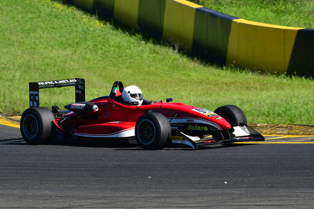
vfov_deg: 3.5
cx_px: 157
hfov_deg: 5.3
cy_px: 104
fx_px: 3403
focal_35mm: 390
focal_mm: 260
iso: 500
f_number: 11
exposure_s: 1/640
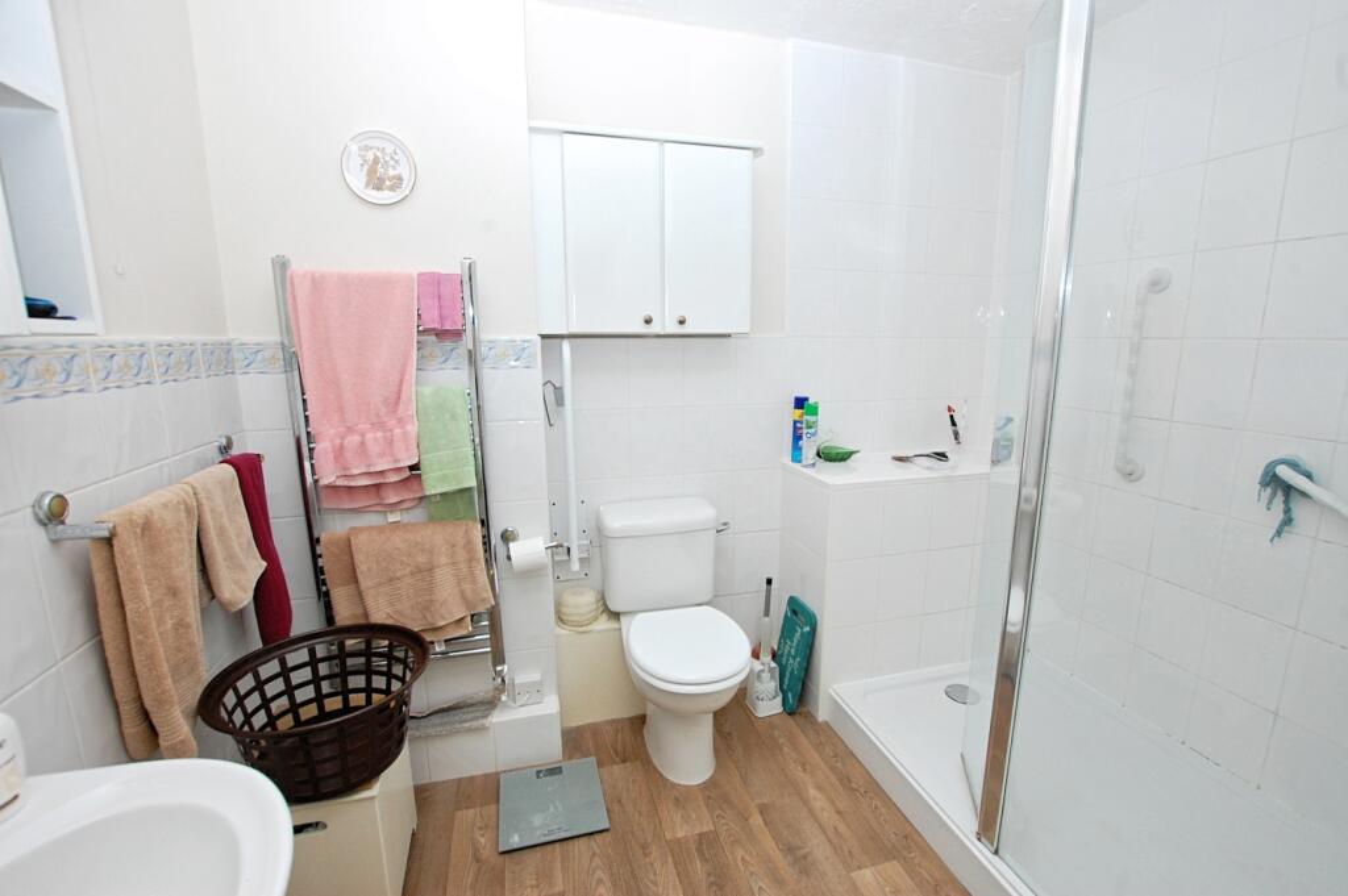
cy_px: 448
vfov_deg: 77.2
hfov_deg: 100.4
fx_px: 561
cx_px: 674
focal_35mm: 15
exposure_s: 1/250
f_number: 8
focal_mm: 10
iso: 800
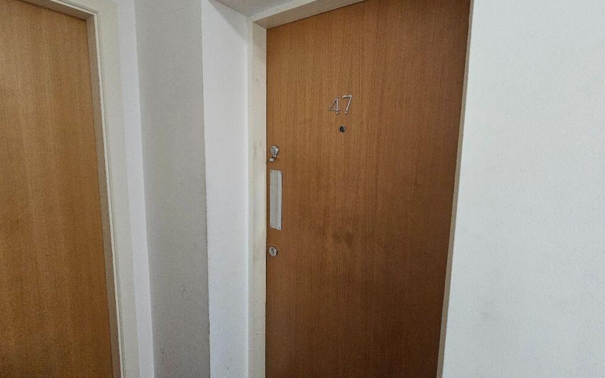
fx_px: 231
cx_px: 304
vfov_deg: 78.3
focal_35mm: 14
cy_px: 167
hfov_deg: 105.3
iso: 500
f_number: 2.2
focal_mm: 2.2
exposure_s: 1/33
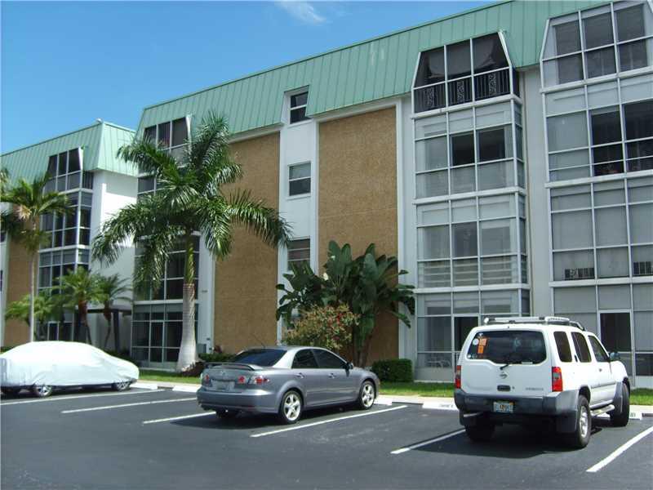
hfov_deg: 52.6
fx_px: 660
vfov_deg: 40.7
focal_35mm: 35
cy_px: 245
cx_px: 326
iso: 50
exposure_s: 1/1000
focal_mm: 5.8
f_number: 2.8
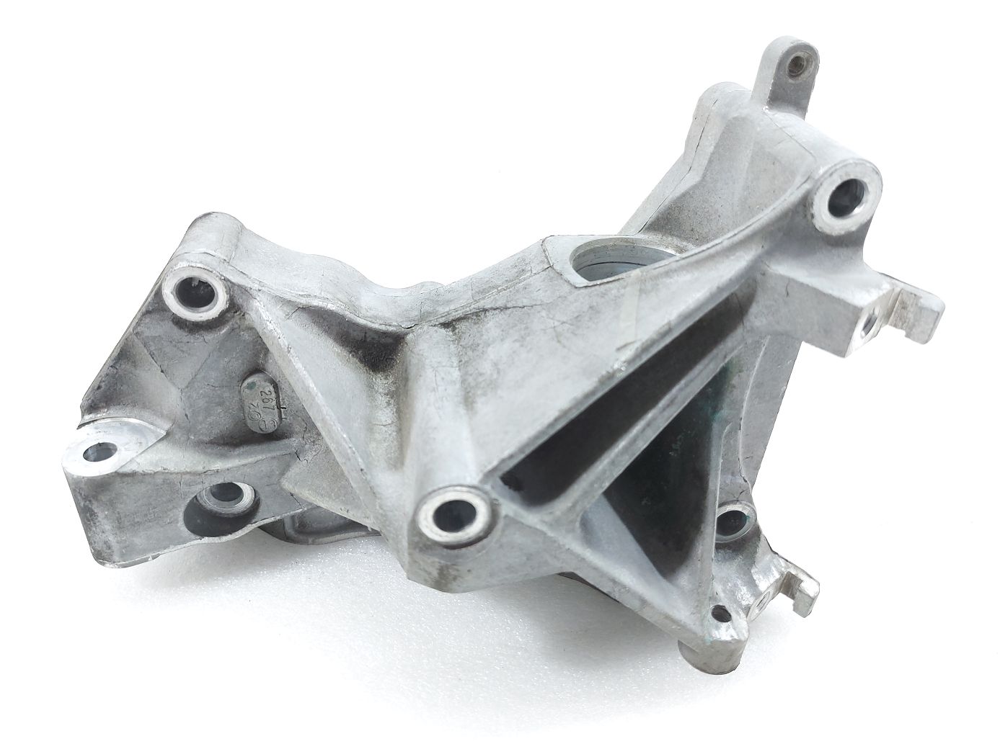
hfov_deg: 71.6
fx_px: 693
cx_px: 500
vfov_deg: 56.8
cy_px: 374
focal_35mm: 24
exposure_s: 1/50
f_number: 1.8
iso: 125
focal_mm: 5.23
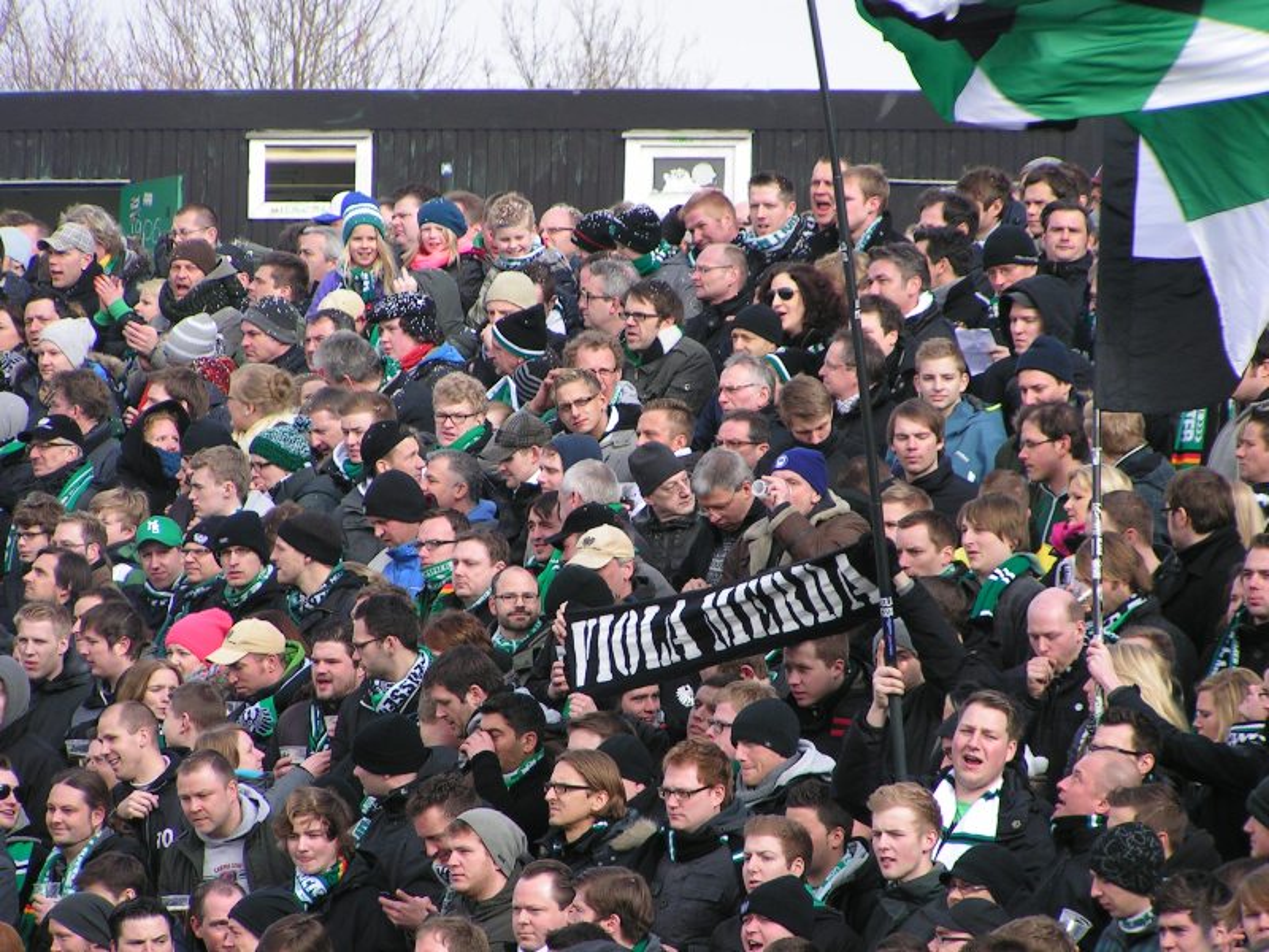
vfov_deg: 5.3
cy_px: 476
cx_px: 634
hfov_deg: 7.0
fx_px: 10375
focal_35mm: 283
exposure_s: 1/320
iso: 50
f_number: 4
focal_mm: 43.3
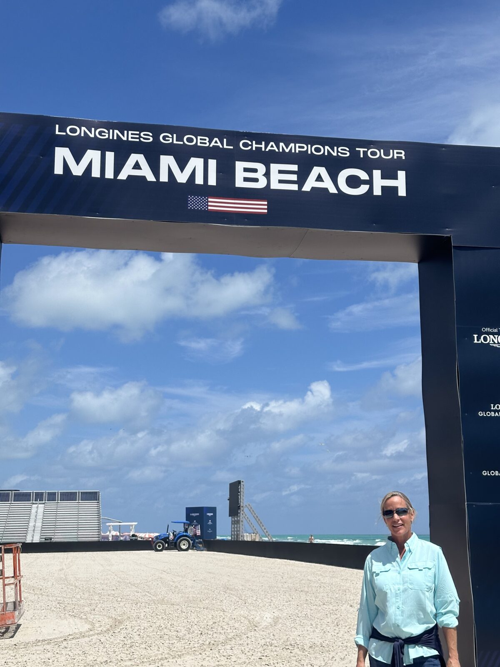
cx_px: 250
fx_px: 924
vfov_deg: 39.7
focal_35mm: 48
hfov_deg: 30.3
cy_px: 334
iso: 64
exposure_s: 1/8197
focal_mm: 6.86
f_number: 1.78
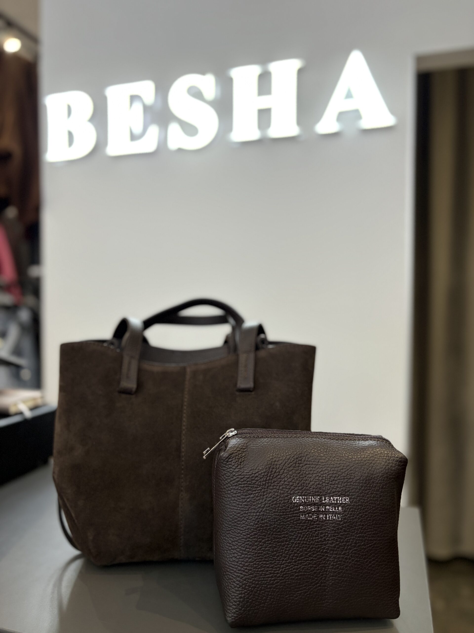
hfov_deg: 53.1
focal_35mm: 26
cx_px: 237
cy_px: 316
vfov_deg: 67.3
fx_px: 475
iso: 250
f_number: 1.6
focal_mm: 5.96
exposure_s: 1/60
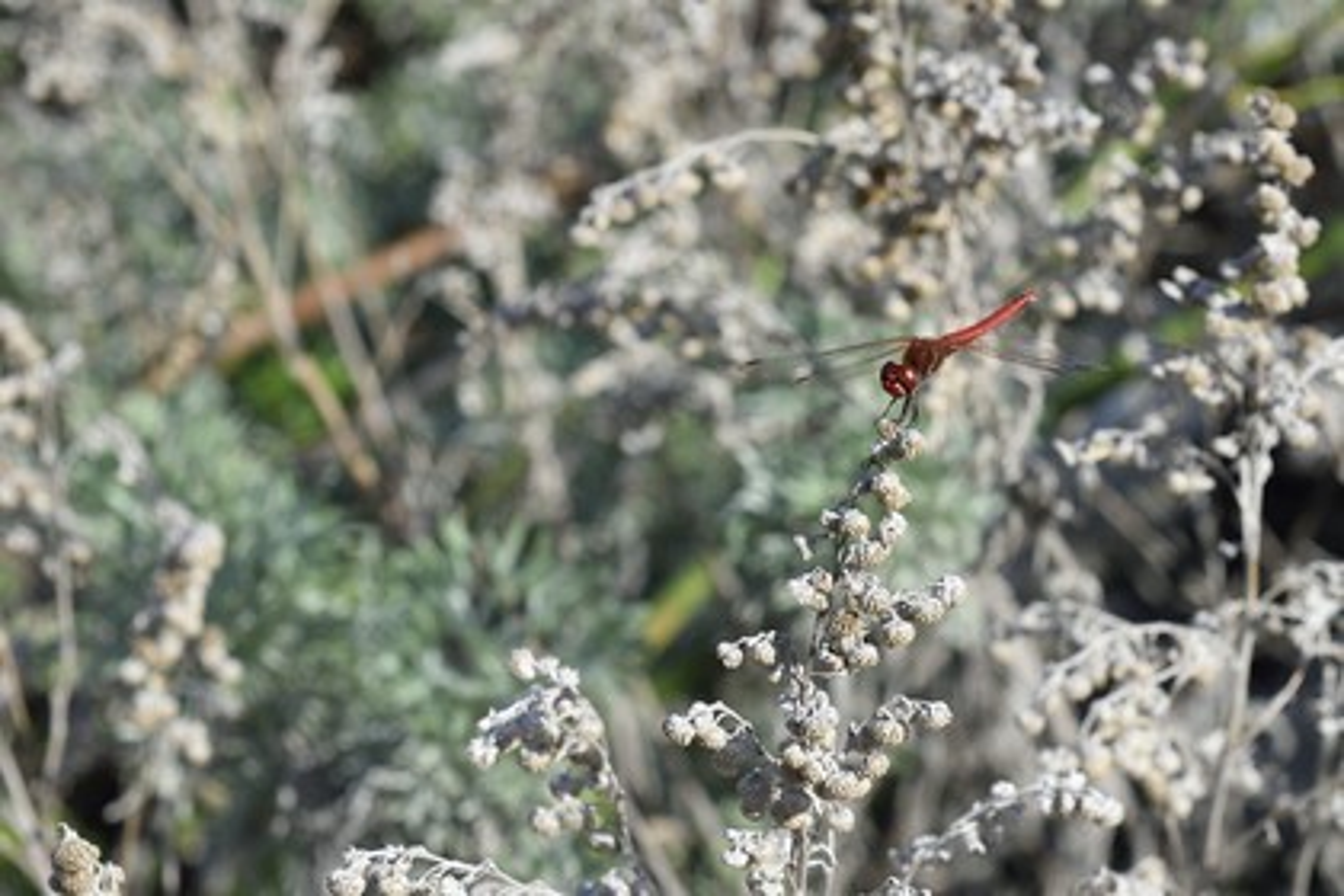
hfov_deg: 28.8
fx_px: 2613
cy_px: 448
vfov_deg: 19.5
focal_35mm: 70
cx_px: 672
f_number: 9
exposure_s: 1/250
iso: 200
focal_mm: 70
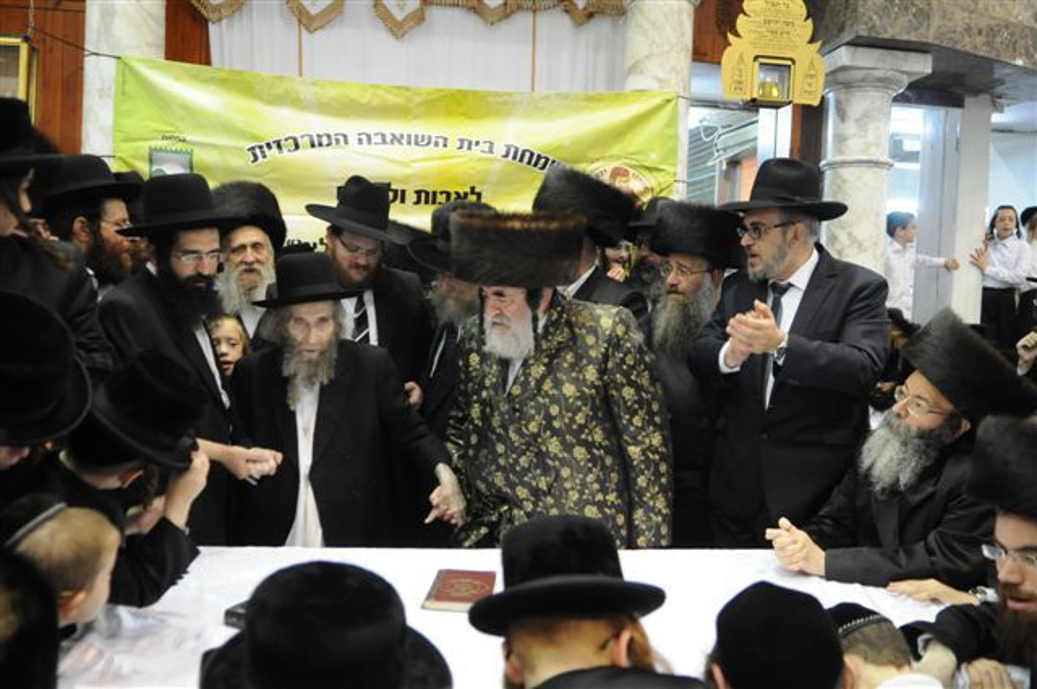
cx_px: 518
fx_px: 863
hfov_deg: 62.0
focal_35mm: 30
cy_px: 344
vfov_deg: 43.5
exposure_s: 1/60
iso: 1250
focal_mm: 20
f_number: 2.8
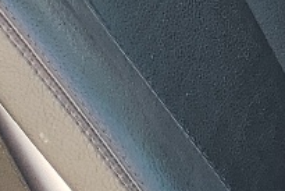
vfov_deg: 6.4
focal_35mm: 211
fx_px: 1672
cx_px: 662
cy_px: -100
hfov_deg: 8.9
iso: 50
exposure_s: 1/167
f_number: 1.5
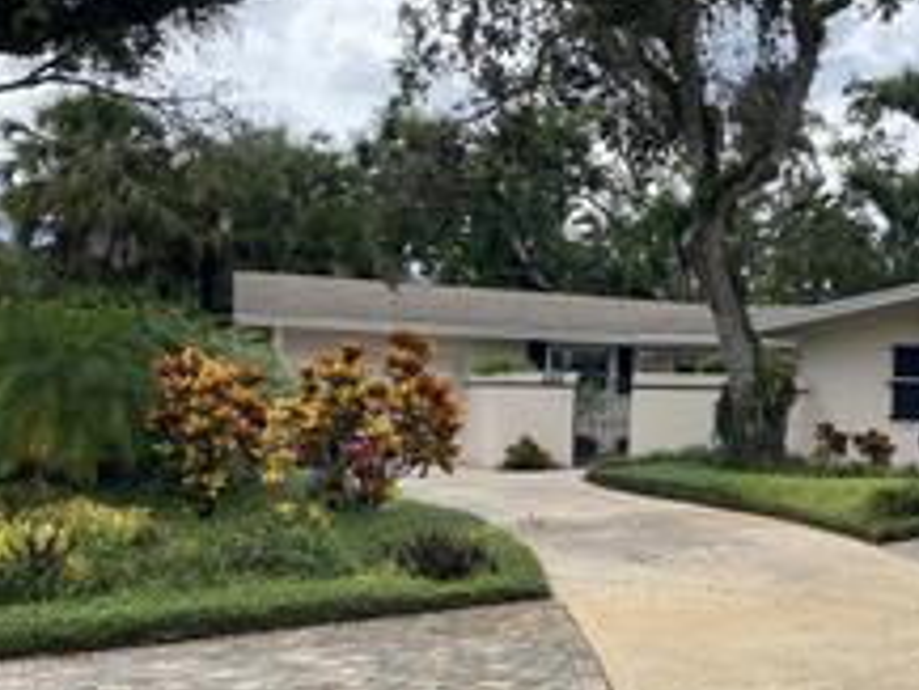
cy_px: 334
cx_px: 707
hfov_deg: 38.4
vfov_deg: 30.3
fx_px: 1275
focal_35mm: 48
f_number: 1.8
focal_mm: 4.25
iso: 32
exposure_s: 1/1300
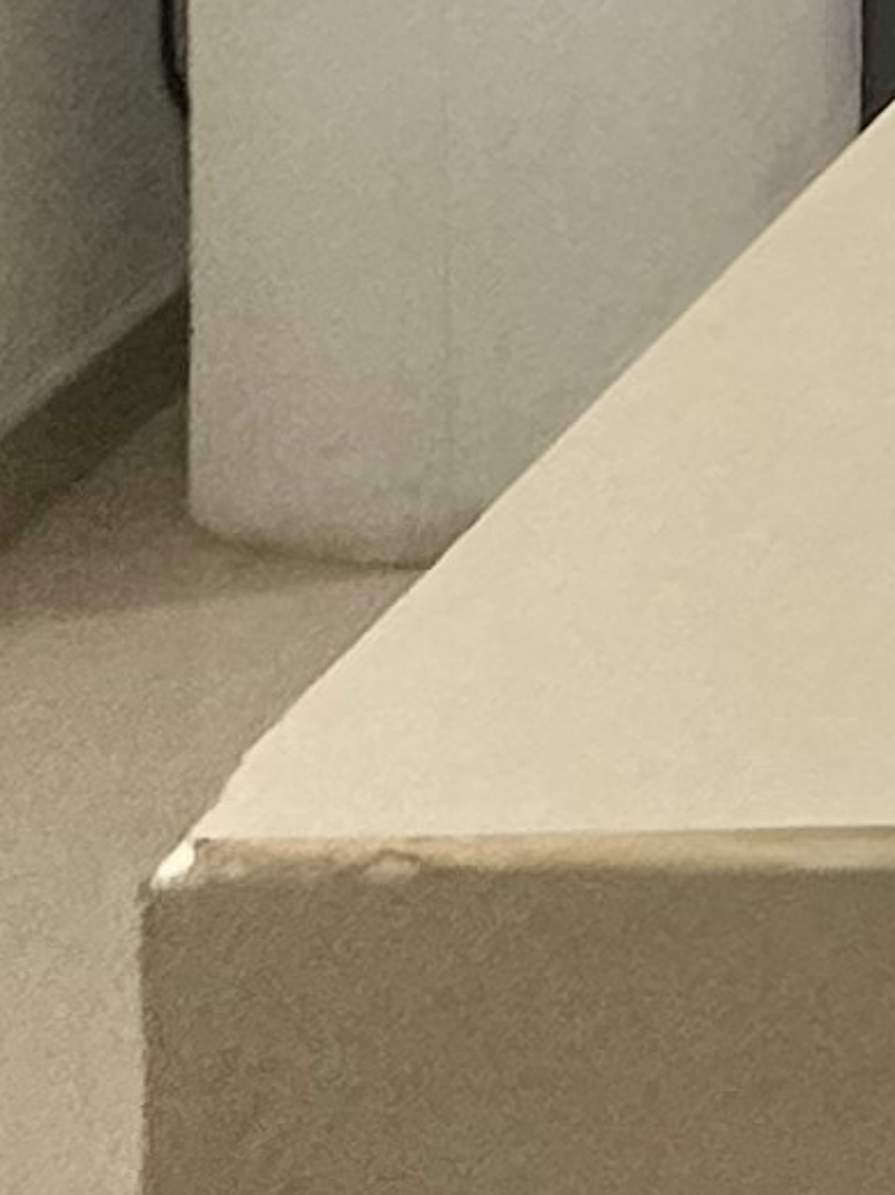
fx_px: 3761
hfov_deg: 9.2
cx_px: 3059
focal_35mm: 109
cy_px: -1460
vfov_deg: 14.0
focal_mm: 2.22
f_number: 2.2
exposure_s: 1/60
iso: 320
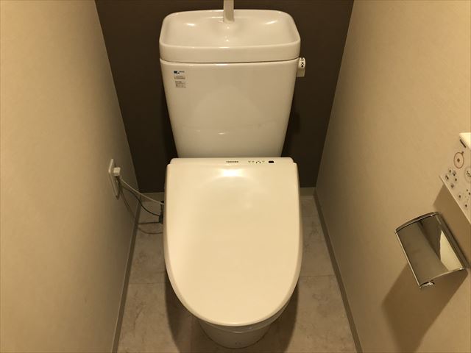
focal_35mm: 28
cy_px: 176
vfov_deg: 49.7
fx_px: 381
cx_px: 236
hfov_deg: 63.4
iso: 64
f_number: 1.8
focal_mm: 3.99
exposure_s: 1/17
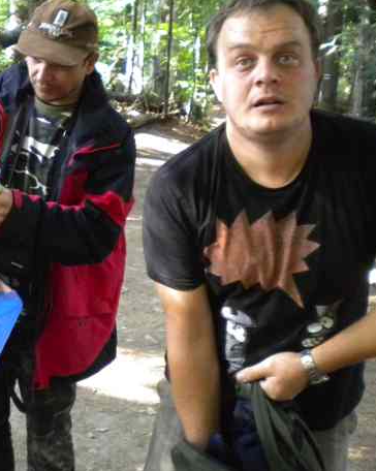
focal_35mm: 60
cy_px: 225
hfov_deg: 24.5
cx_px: 28
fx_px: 836
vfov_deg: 31.5
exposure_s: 1/66.1
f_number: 3.1
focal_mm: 6.3
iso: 696
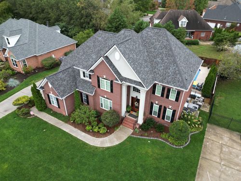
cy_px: 90
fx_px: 167
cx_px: 120
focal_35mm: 24
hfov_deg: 71.6
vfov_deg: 56.8
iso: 110
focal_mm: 6.72
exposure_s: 1/350
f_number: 1.7
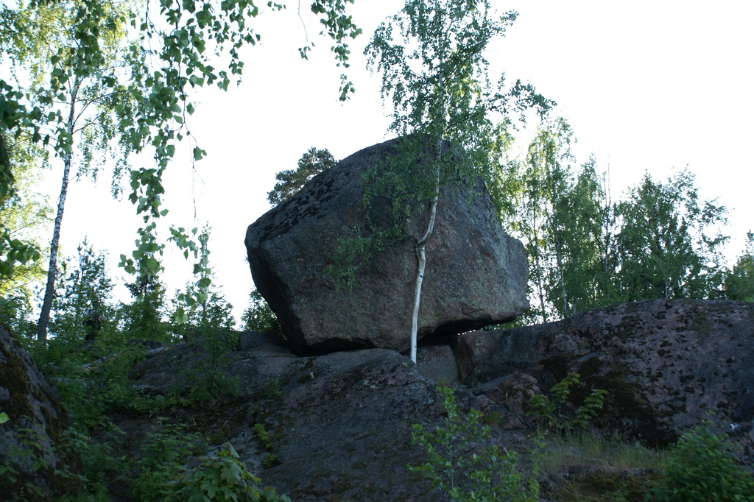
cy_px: 251
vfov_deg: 29.8
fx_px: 942
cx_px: 377
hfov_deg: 43.6
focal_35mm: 45
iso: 100
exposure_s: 1/60
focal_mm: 30
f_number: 6.3
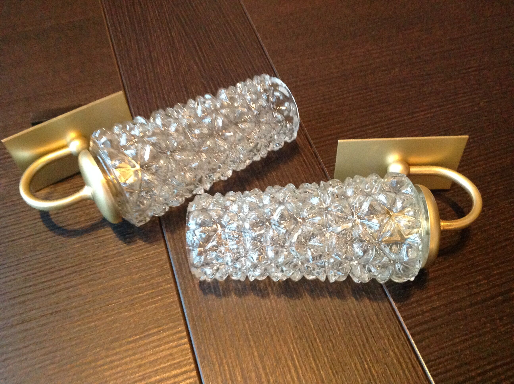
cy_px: 192
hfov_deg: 52.7
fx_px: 519
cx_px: 257
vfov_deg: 40.6
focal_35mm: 35
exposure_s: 1/15
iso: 500
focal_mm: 4.28
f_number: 2.4
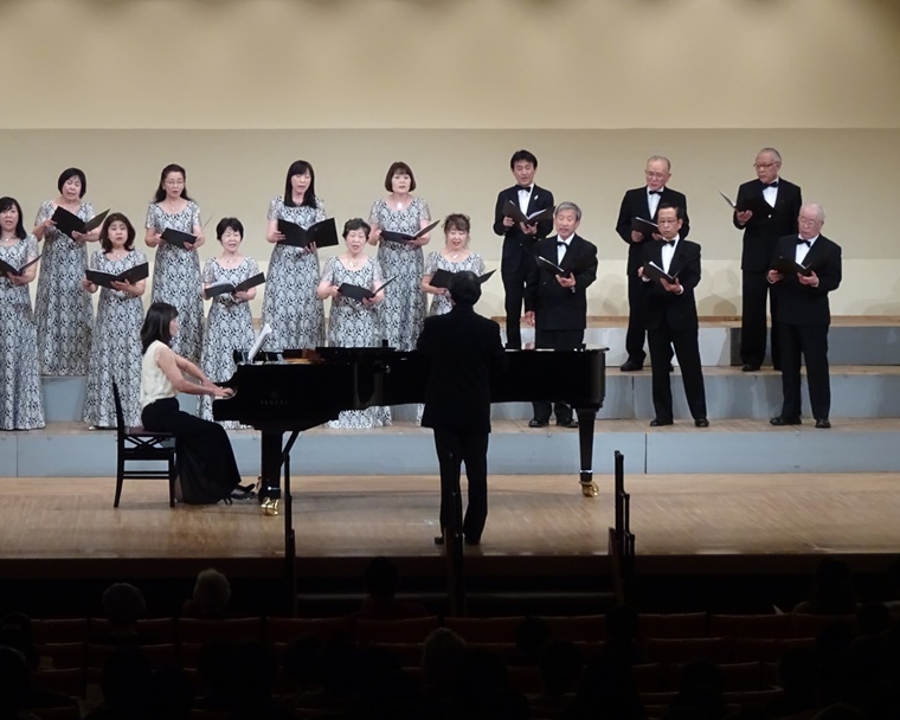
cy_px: 287
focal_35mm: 137
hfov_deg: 14.1
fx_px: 3649
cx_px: 396
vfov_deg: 11.3
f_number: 5
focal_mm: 17.01
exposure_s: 1/100
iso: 800
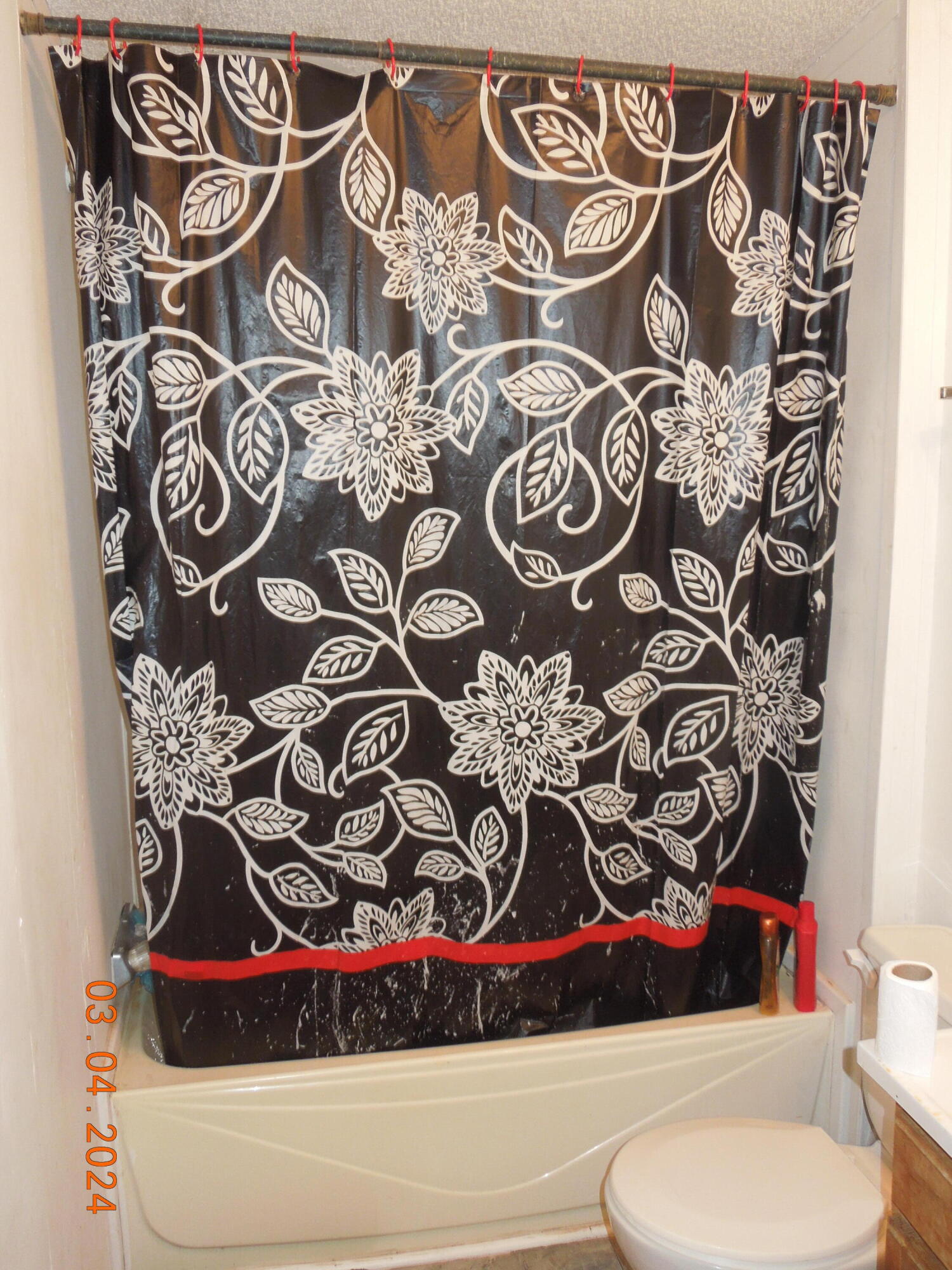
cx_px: 476
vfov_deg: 58.4
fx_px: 1137
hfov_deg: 45.4
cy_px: 635
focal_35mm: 31
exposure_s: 1/20
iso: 220
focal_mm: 5.6
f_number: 3.6
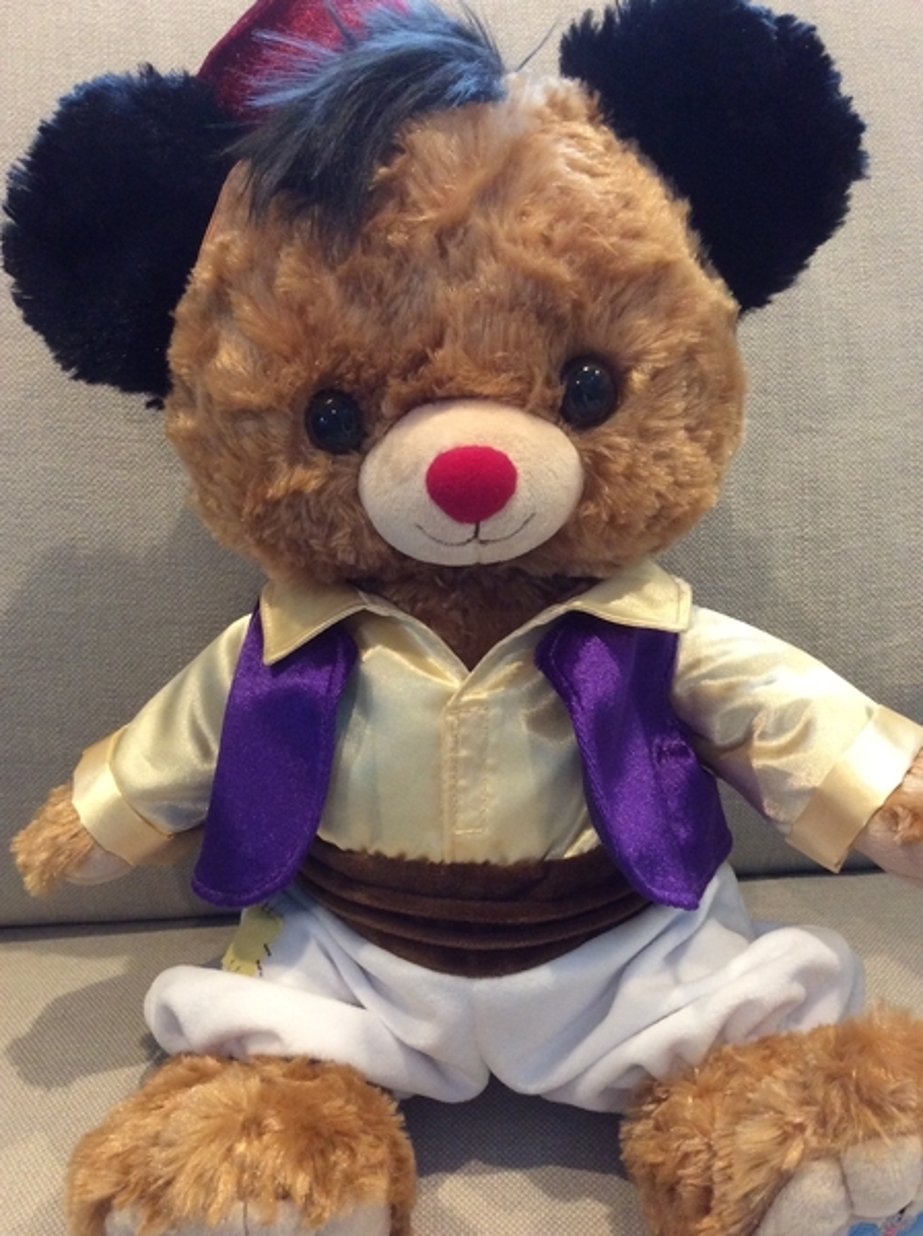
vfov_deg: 56.9
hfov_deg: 44.0
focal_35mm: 32
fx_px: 1141
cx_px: 462
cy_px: 618
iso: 160
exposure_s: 1/24
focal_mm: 3.3
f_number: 2.4
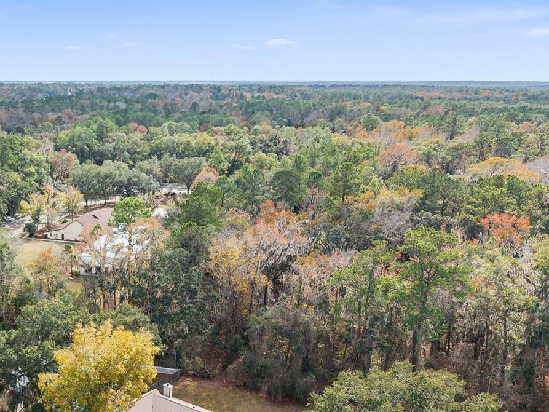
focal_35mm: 43
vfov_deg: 33.2
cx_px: 65
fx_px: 682
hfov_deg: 40.8
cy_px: 291
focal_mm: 8.67
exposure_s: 1/6000
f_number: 1.8
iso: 430
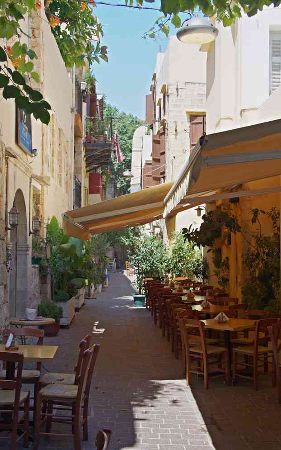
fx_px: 539
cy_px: 225
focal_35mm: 44
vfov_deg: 45.3
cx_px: 133
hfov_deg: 29.2
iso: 400
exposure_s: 1/125
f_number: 5.6
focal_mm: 29.4
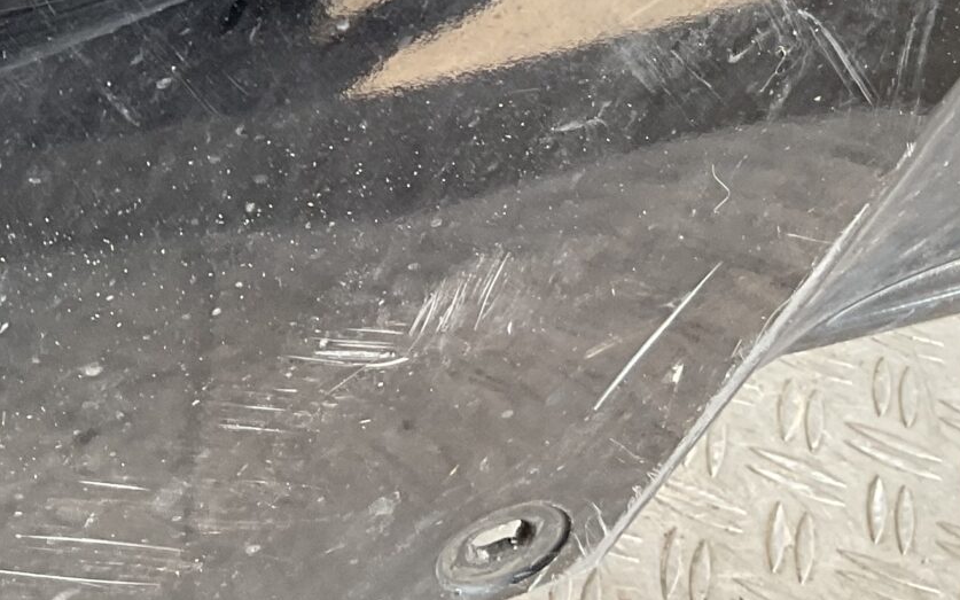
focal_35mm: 94
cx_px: -93
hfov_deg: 21.0
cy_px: -297
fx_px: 2459
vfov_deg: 13.2
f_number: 1.8
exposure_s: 1/120
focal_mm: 3
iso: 50
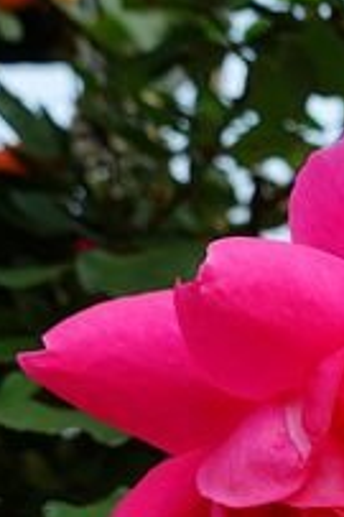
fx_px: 1105
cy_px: 490
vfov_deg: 25.3
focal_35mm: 77
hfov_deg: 16.4
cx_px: 487
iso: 125
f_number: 4
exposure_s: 1/250
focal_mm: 9
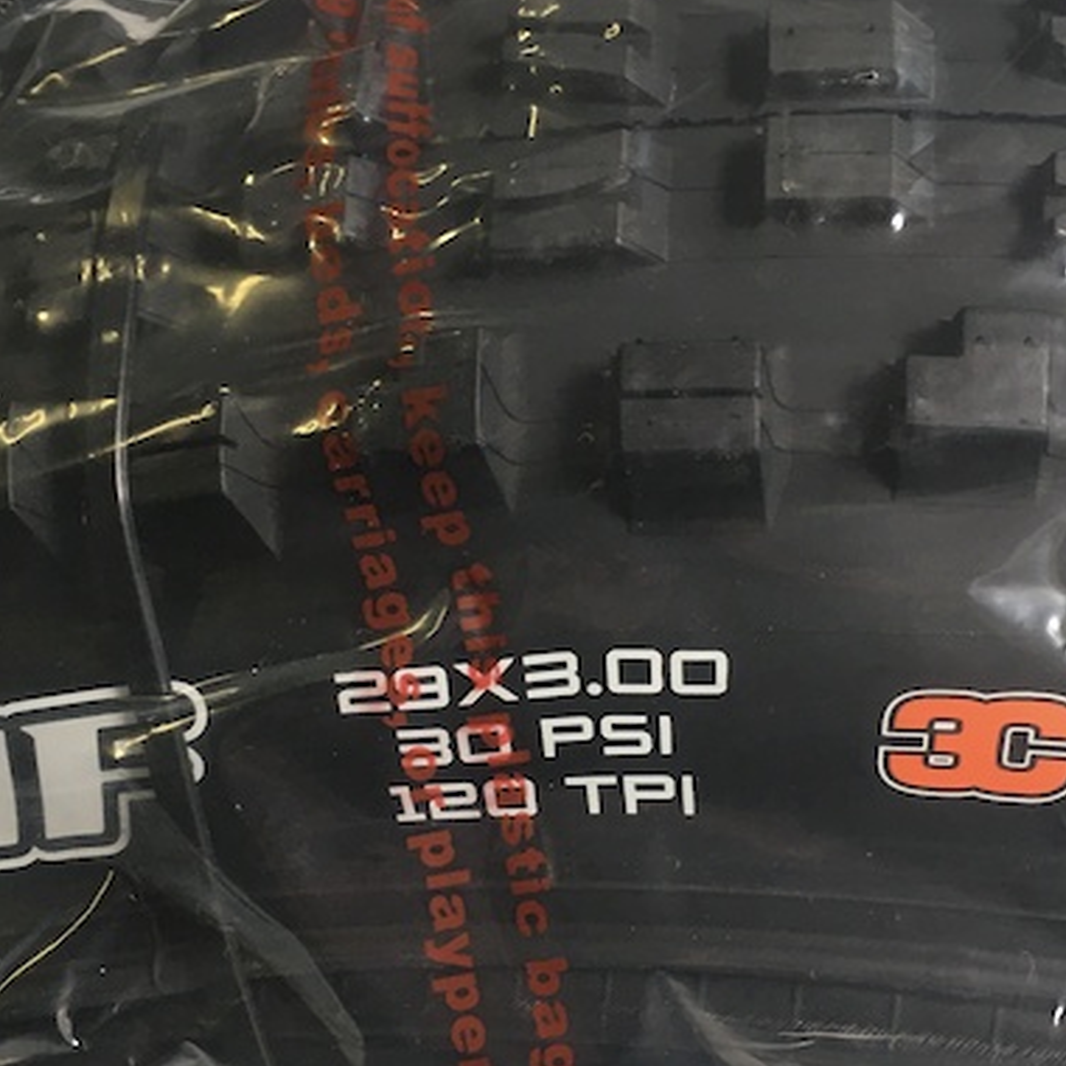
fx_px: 1881
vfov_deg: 31.6
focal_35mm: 54
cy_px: 617
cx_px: 620
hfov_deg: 31.6
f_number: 2.2
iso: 64
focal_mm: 4.15
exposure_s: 1/30
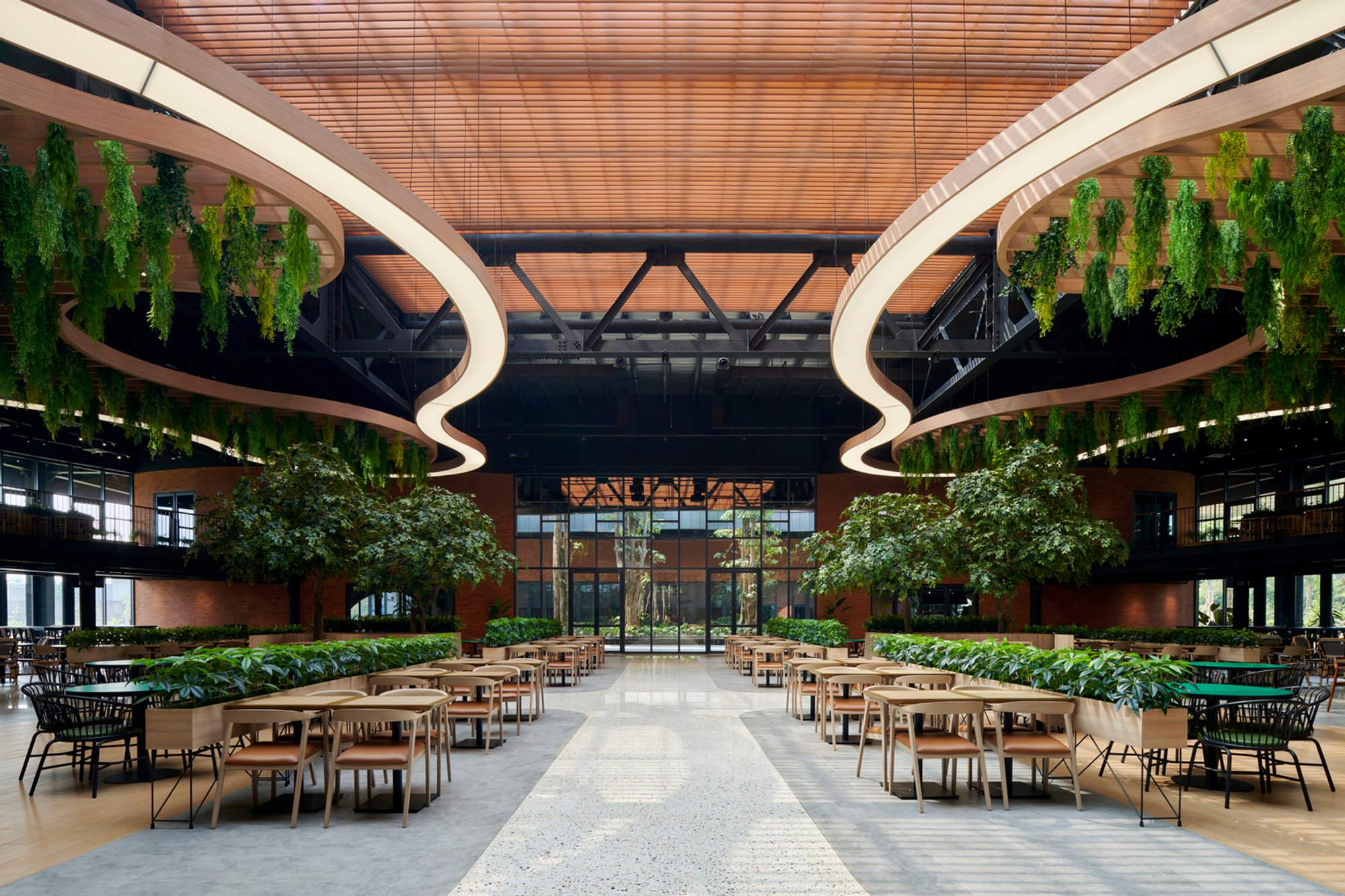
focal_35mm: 19
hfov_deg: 86.9
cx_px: 672
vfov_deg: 64.5
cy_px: 448
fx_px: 710
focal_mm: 19
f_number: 9
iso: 125
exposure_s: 1/4
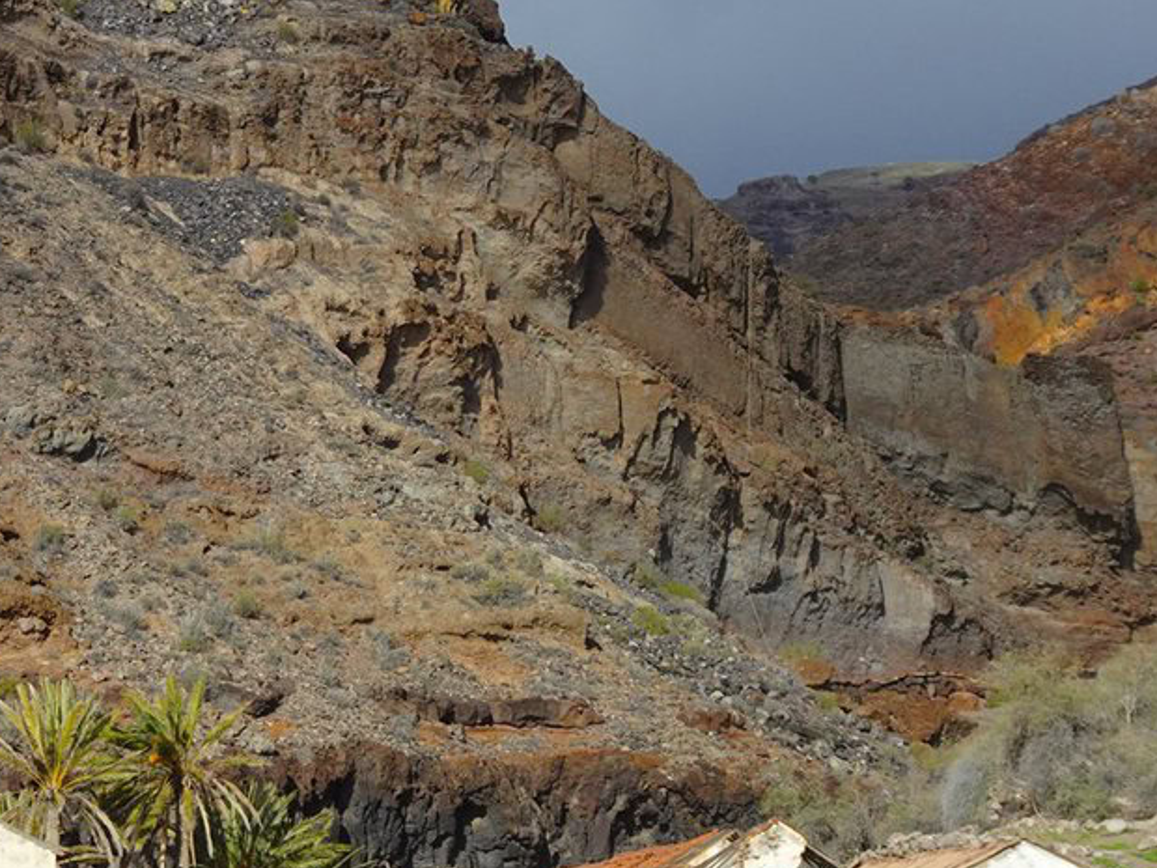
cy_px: 368
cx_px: 375
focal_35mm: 145
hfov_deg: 13.6
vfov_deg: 10.2
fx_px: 4846
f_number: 5
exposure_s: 1/640
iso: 80
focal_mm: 11.6
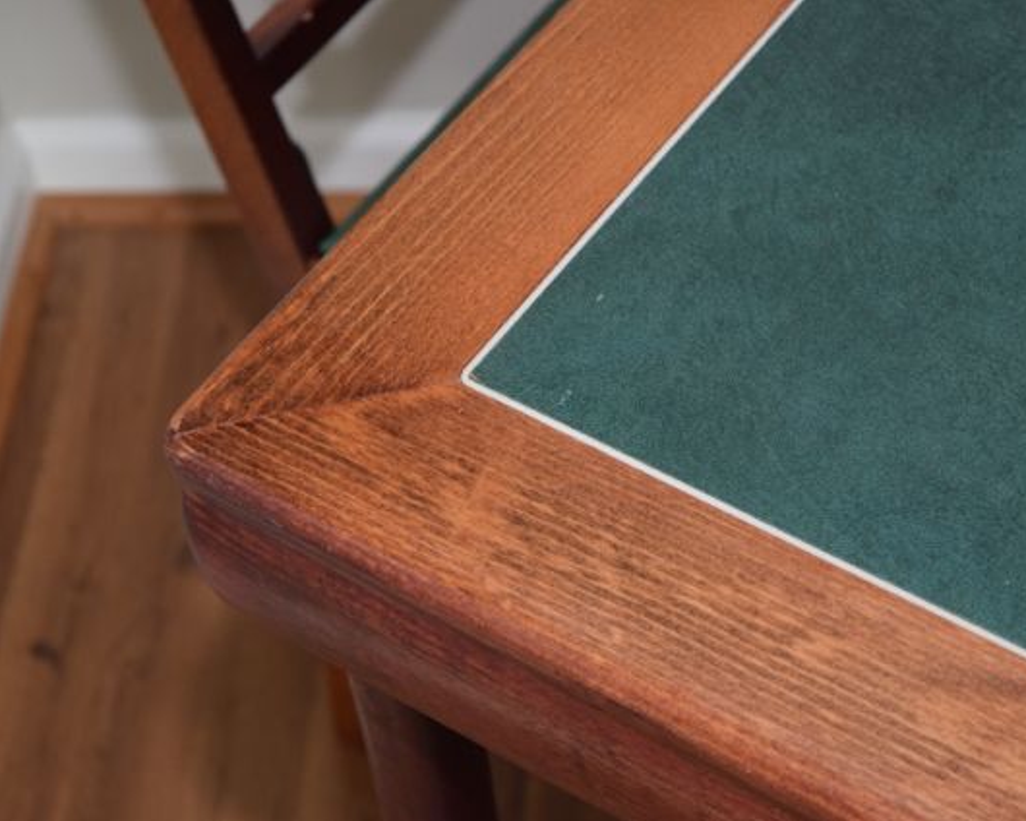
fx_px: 2841
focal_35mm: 94
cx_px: 492
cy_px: 411
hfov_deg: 20.5
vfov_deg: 16.4
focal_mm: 55
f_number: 5.6
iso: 800
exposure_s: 1/125
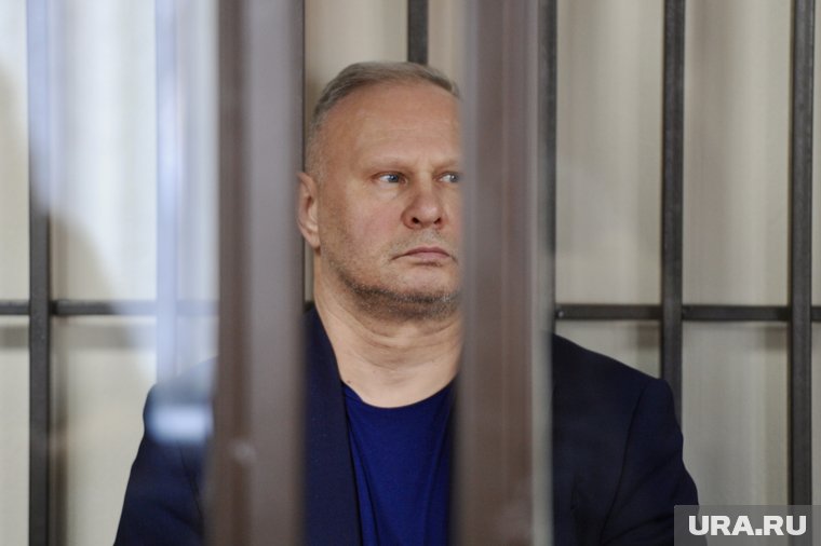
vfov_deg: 6.9
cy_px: 273
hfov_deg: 10.3
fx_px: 4559
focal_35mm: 200
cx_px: 410
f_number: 2.8
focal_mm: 200
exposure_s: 1/100
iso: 1600
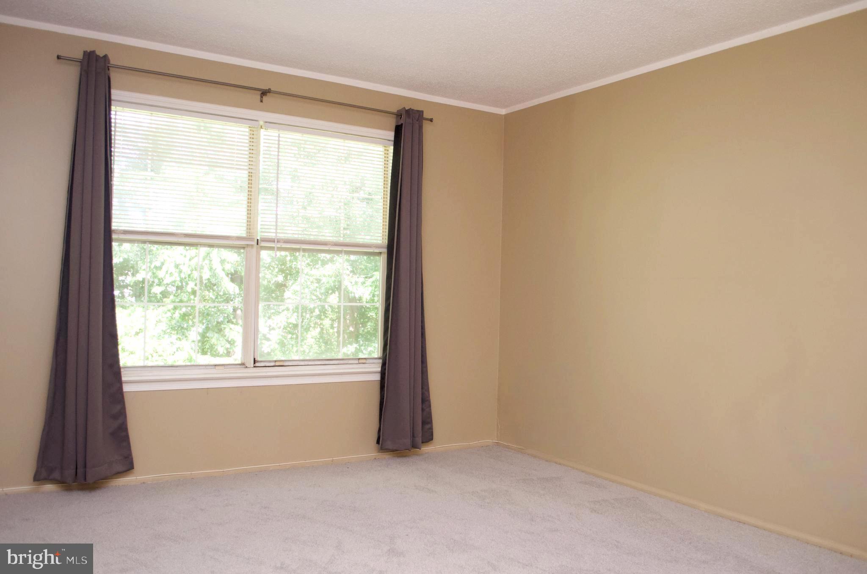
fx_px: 721
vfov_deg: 43.4
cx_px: 434
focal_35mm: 30
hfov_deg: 62.0
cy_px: 287
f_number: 3.8
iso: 1600
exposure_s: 1/250
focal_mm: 20
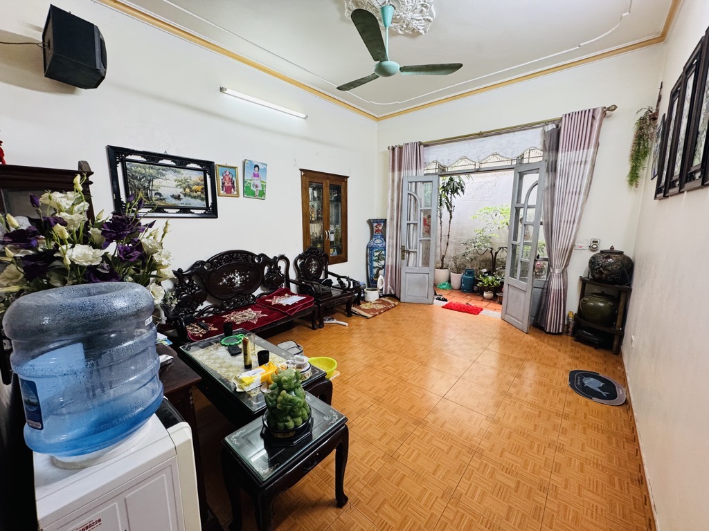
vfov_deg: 85.7
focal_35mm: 14
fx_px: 287
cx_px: 354
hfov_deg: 102.1
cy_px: 266
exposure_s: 1/50
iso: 250
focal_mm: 2.22
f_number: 2.2
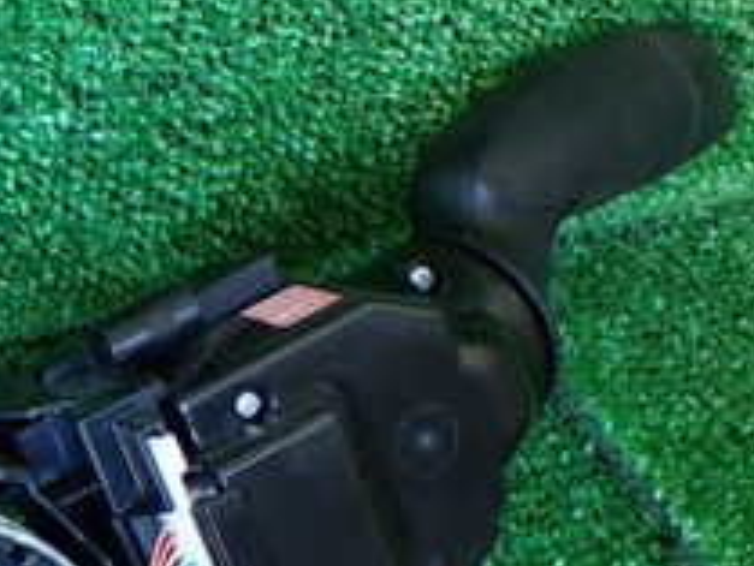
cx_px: -278
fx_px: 1874
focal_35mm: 86
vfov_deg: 17.0
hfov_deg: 20.4
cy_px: 483
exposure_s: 1/100
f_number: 2.3
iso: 800
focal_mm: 5.4
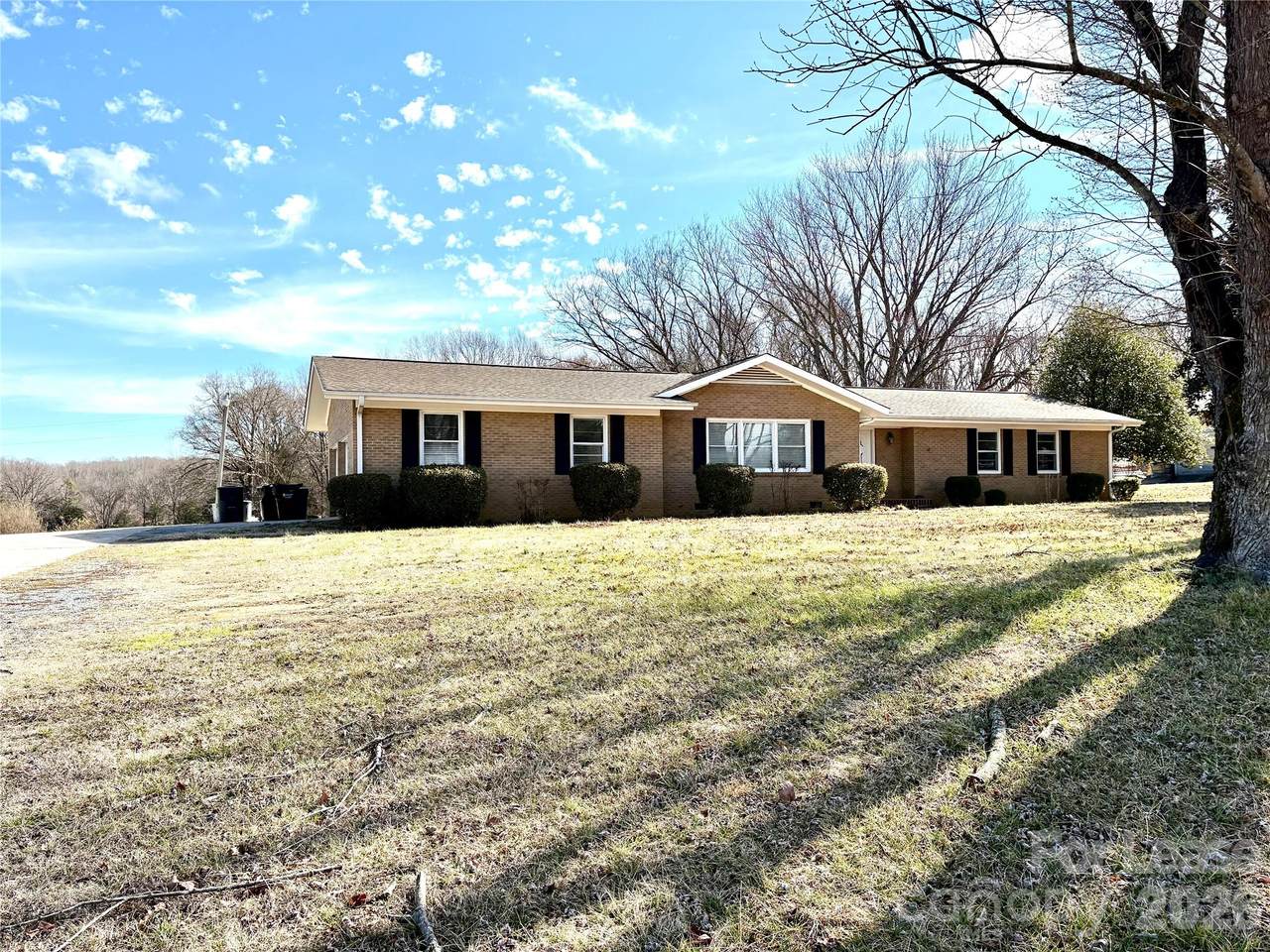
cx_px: 635
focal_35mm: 26
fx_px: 954
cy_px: 476
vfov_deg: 53.1
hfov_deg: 67.3
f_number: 1.6
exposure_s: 1/3125
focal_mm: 5.96
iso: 50
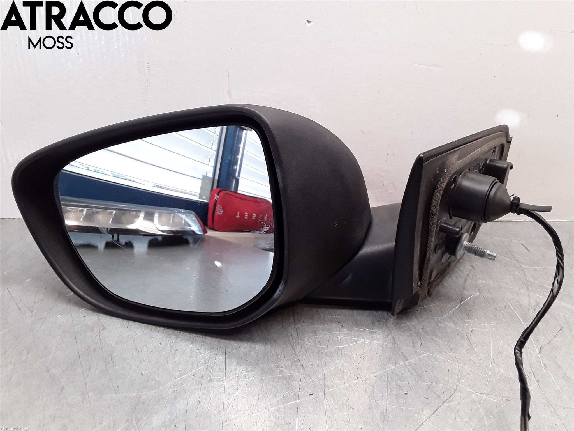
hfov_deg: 63.4
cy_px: 216
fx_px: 464
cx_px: 287
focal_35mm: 28
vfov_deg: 49.7
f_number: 1.9
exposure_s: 1/100
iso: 100
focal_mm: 2.91
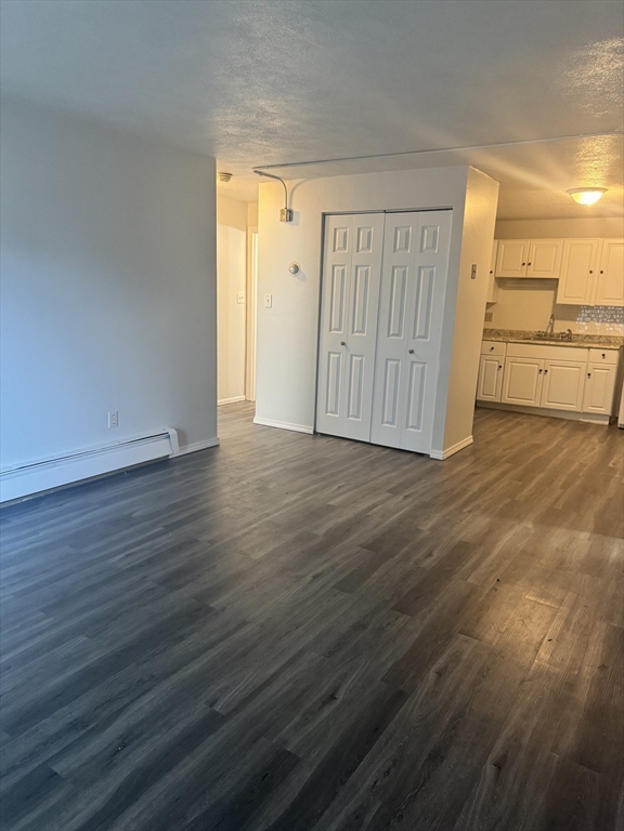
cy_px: 416
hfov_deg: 56.8
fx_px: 577
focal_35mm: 24
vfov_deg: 71.6
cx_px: 312
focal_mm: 6.76
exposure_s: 1/60
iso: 500
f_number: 1.78
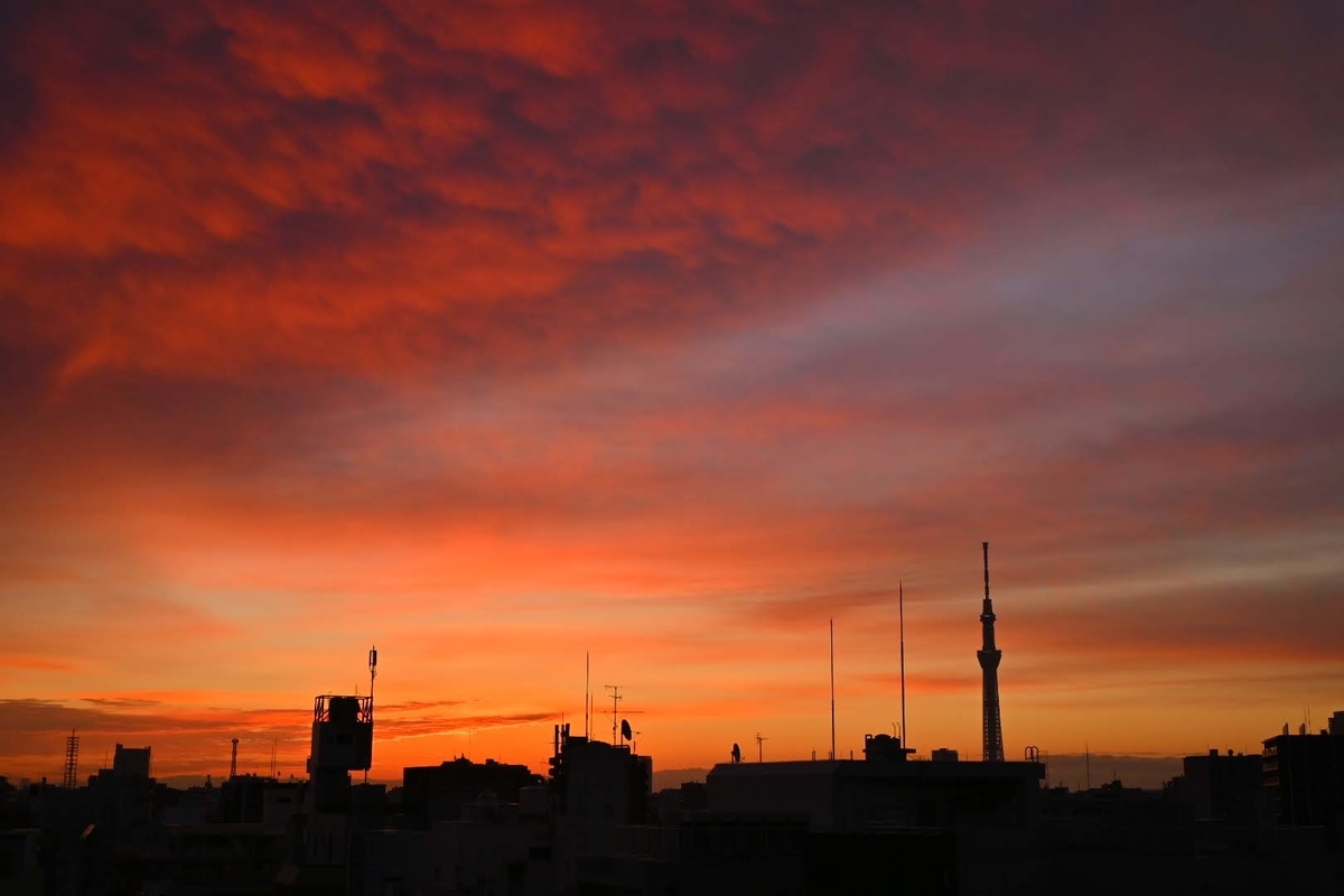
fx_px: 1568
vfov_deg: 31.9
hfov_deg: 46.4
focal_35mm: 42
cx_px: 672
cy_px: 448
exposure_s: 1/100
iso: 200
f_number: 13
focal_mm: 42
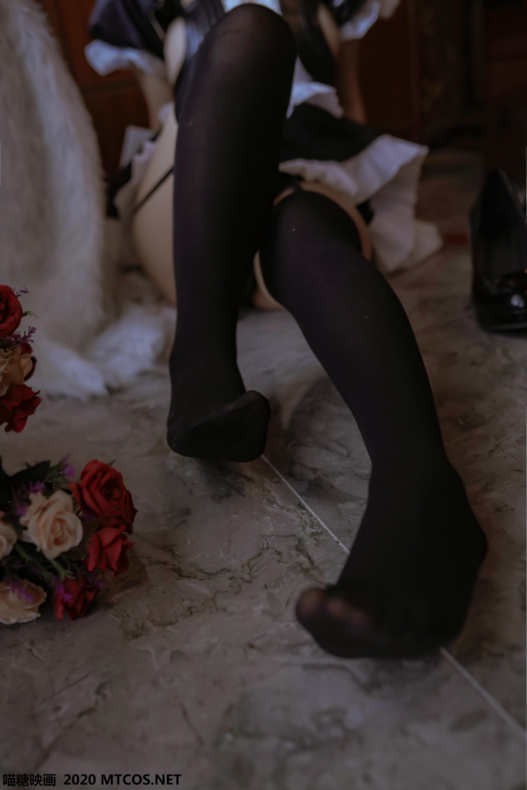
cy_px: 395
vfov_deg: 54.4
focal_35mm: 35
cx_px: 264
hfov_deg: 37.9
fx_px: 768
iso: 640
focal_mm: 35
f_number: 2.5
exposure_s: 1/160
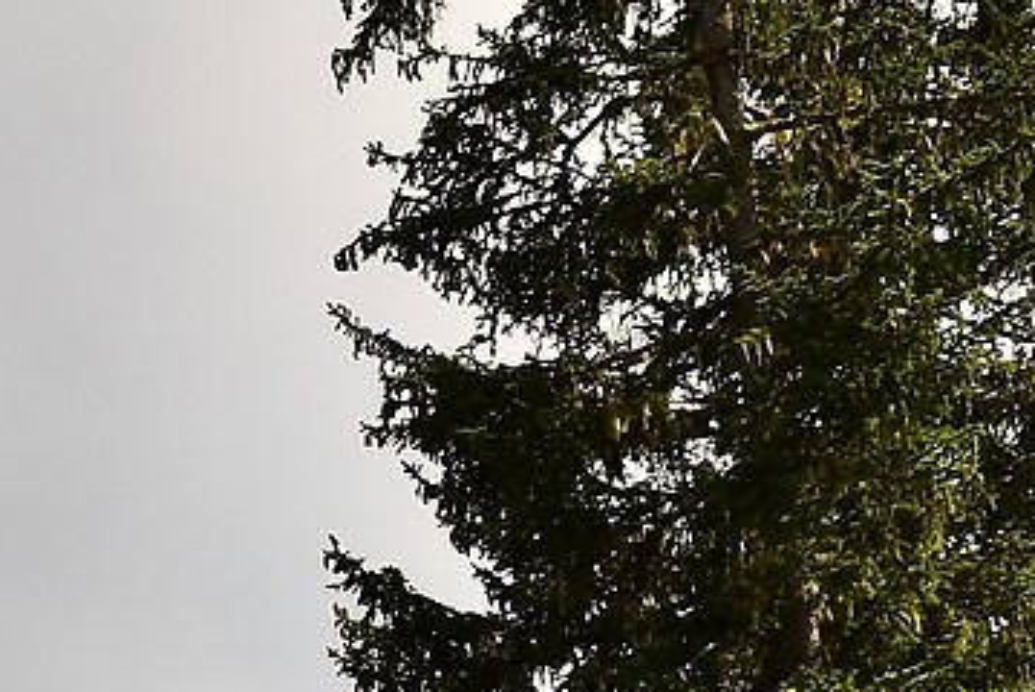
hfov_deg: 10.5
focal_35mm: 170
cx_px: -1390
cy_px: 1243
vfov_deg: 7.8
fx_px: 4901
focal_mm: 17
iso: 100
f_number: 8
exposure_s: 1/80
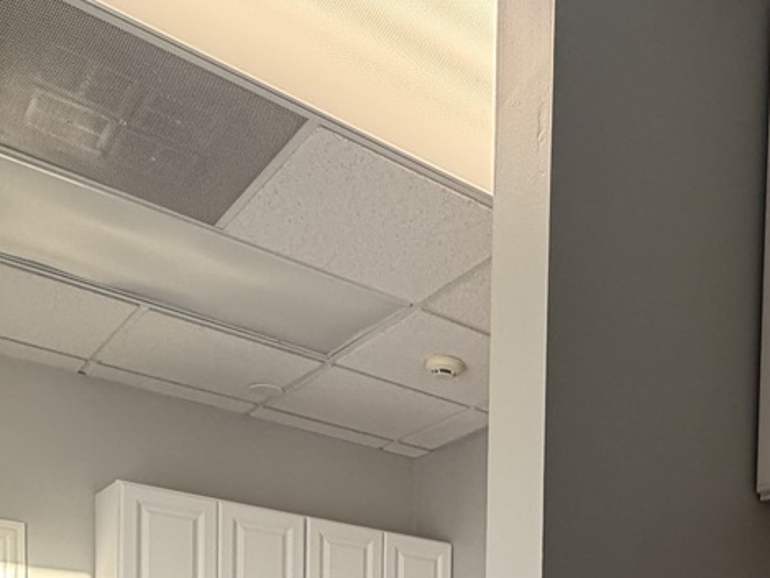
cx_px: 637
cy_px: 787
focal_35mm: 43
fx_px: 957
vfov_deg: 27.1
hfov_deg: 41.6
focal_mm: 2.22
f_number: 2.2
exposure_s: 1/120
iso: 160
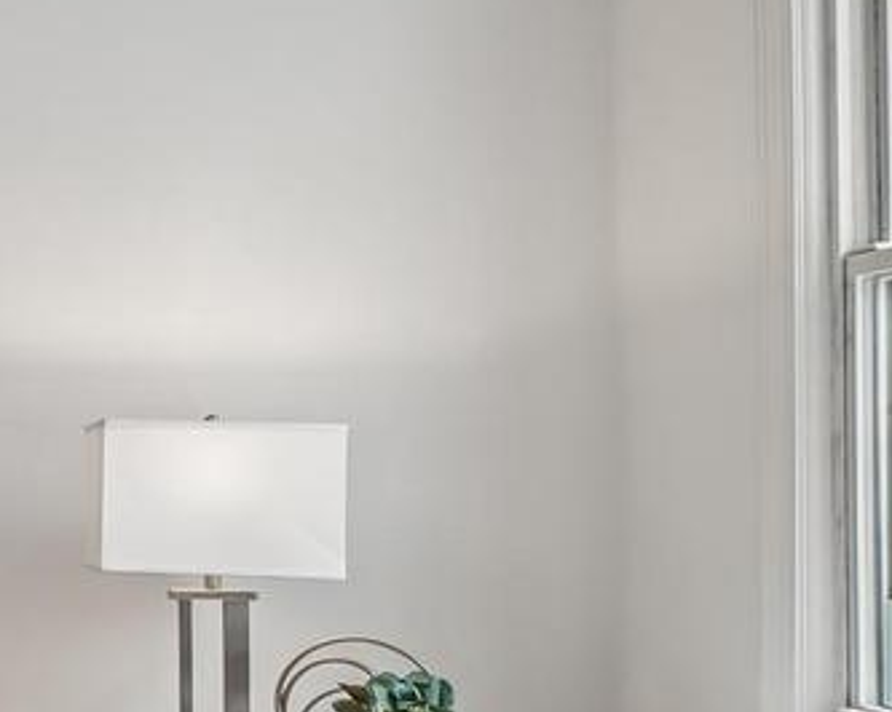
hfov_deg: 21.4
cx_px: -605
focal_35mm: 67
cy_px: 522
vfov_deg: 22.6
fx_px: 1769
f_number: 8
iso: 500
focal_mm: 11
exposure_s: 1/30
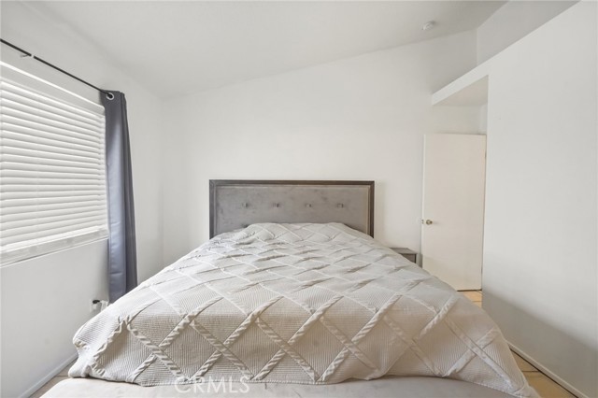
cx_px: 299
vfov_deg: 73.7
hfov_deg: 96.8
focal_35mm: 16
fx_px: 266
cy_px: 199
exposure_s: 1/20
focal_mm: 16
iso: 5000
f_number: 9
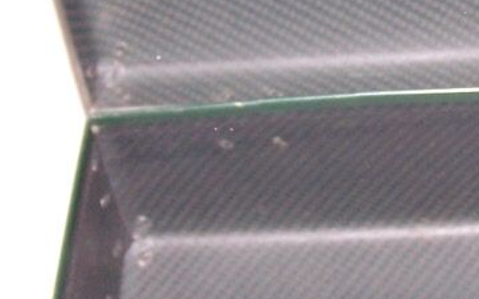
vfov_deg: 9.9
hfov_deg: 15.4
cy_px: 120
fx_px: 1736
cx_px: 499
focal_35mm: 133
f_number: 2.8
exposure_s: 1/60
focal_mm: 6.3
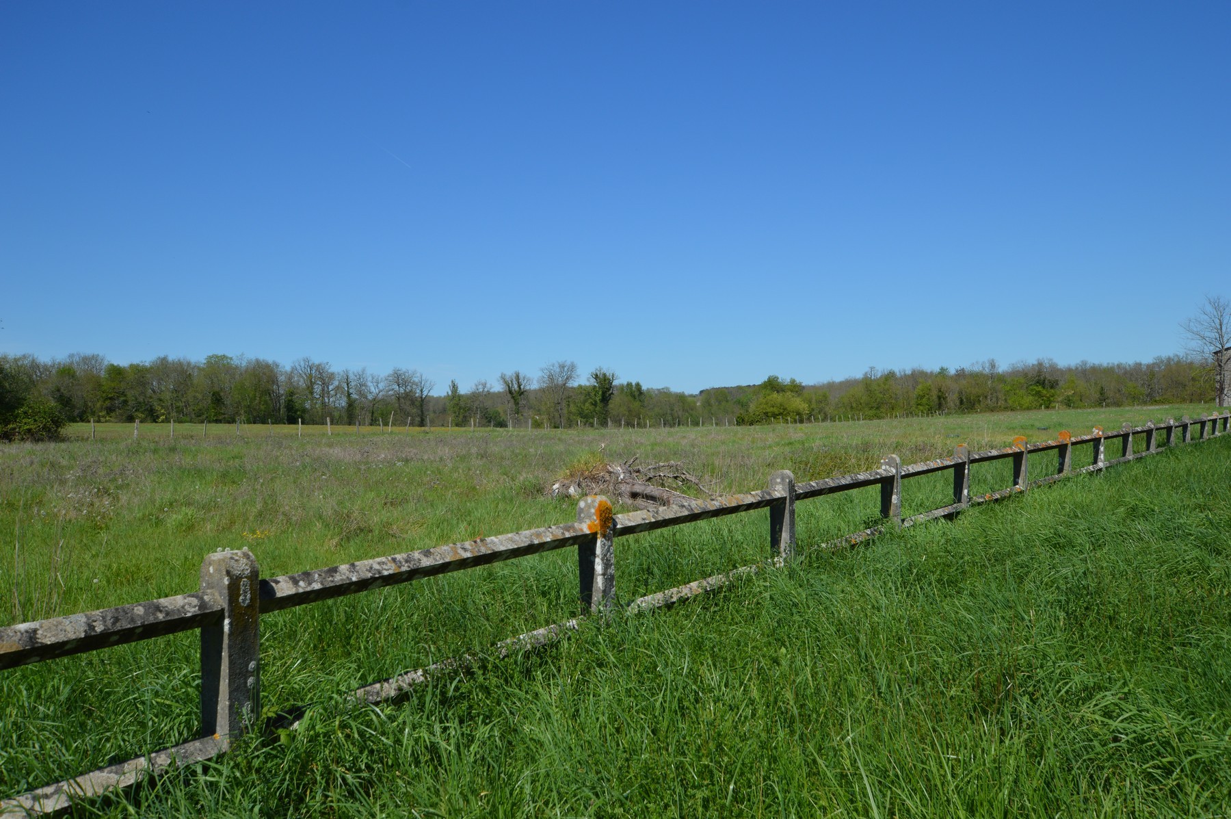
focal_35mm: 30
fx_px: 1025
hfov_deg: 62.0
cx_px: 616
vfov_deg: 43.5
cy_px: 410
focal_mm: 20
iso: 100
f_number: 9
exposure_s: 1/320
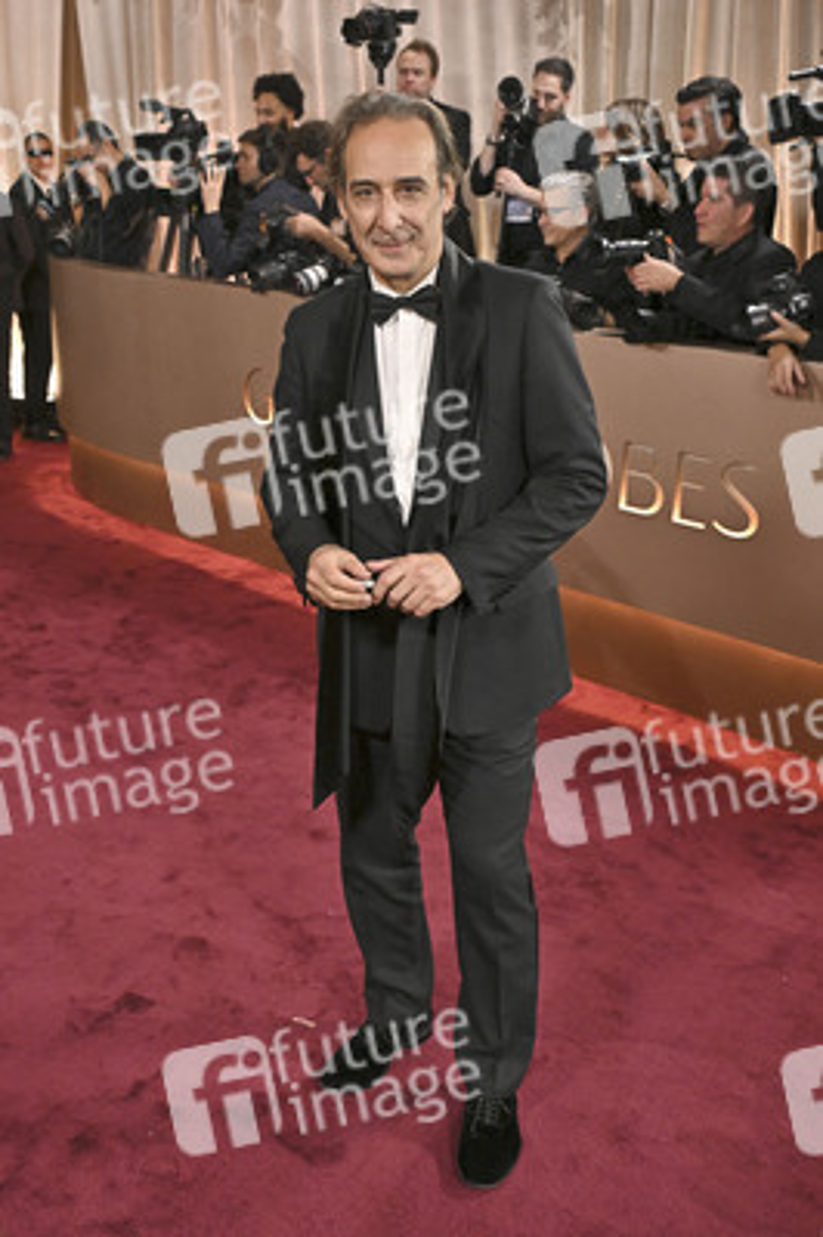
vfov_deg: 54.5
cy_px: 618
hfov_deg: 37.8
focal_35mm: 35
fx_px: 1202
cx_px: 412
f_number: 5.6
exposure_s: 1/320
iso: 2500
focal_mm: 35
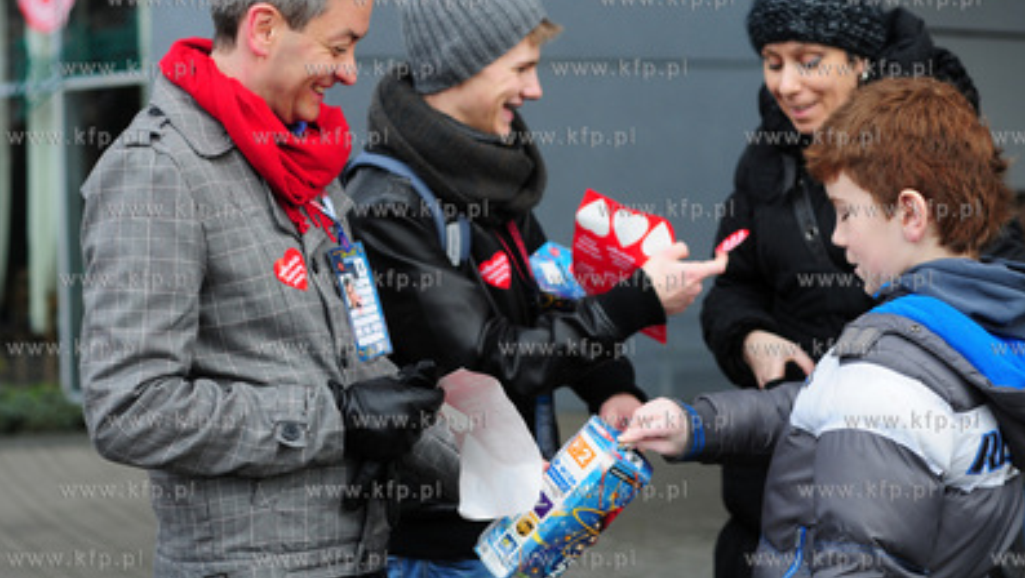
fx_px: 2149
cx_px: 511
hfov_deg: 26.8
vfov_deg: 15.3
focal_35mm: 79
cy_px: 243
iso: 250
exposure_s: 1/320
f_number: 2.8
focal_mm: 50
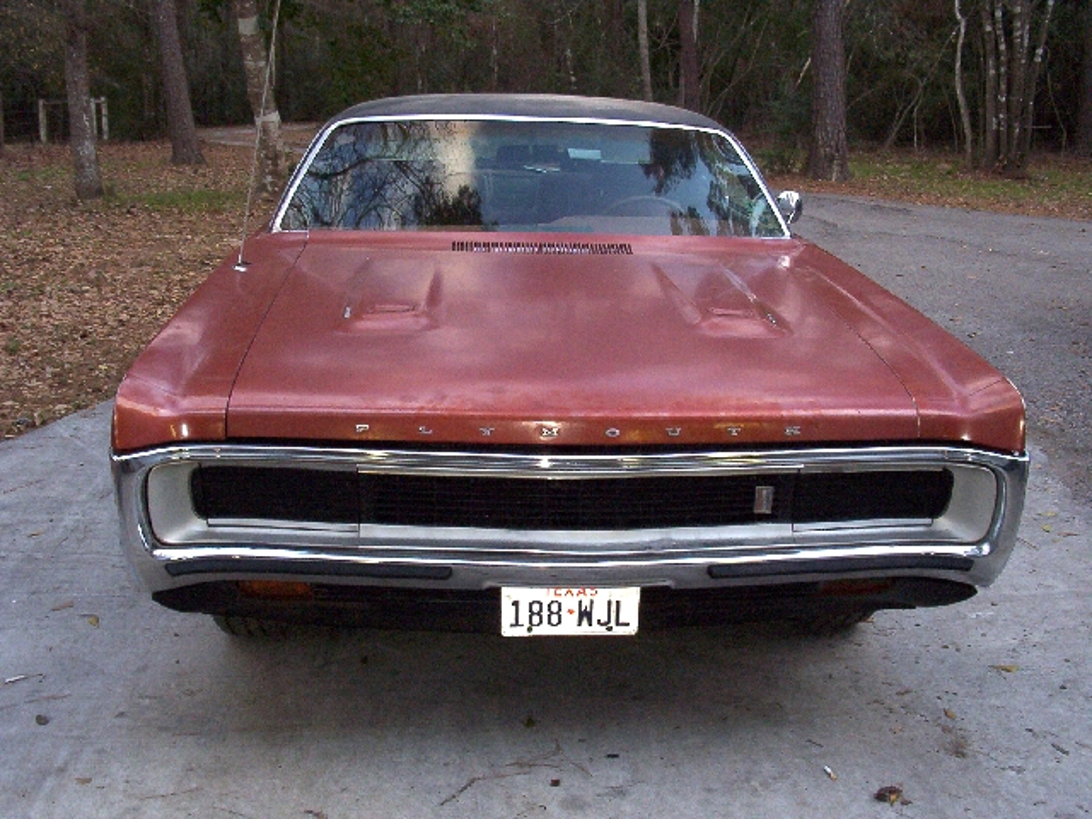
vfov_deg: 36.8
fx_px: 1230
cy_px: 410
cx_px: 546
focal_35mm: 39
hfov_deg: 47.9
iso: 140
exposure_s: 1/30
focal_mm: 6
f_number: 4.5
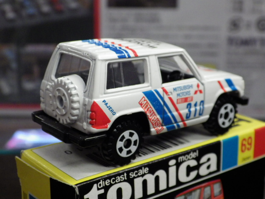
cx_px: 132
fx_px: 544
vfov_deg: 20.7
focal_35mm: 71
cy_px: 100
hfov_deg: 27.4
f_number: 4.2
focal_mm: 12.8
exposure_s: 1/60
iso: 800
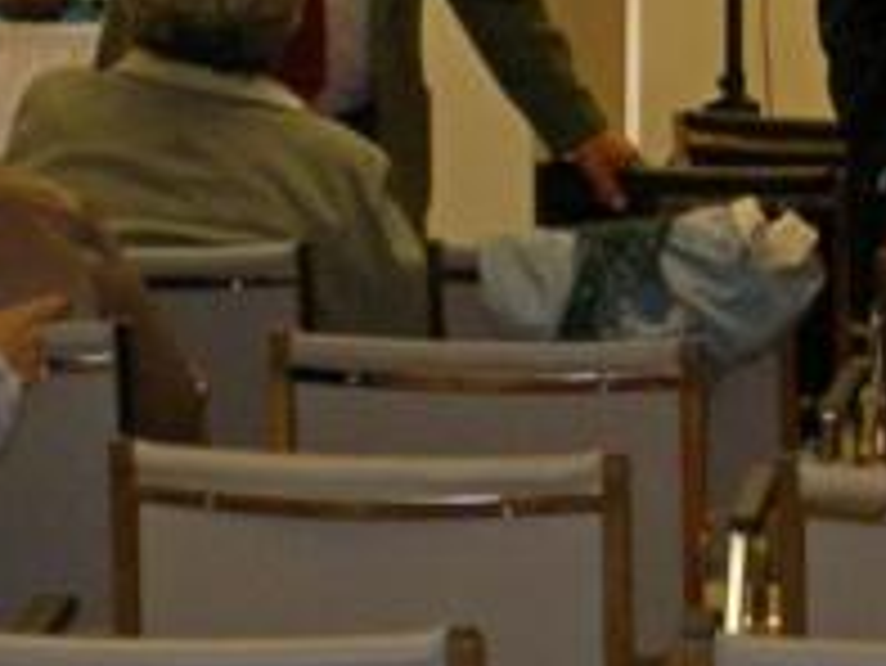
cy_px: 2
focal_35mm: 259
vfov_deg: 5.7
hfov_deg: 7.6
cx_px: 688
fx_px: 6633
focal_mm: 16.8
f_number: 4.9
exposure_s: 1/100
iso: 200
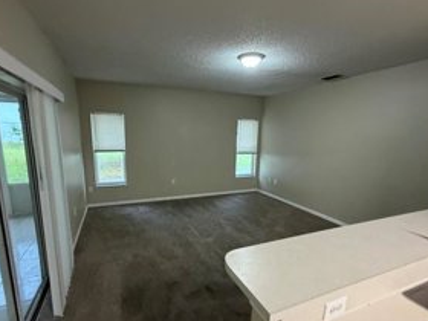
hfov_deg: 87.7
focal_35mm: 18
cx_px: 205
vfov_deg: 71.4
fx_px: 223
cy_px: 176
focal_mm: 2.22
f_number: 2.2
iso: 500
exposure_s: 1/60
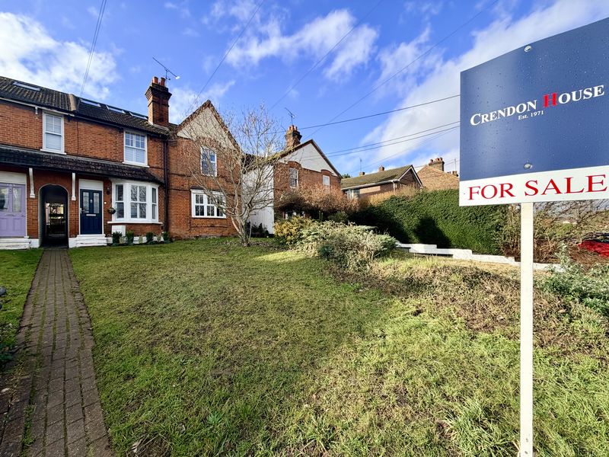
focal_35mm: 14
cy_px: 228
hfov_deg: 102.1
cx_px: 304
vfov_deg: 85.7
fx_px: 246
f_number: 2.2
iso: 40
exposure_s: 1/770
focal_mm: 2.22
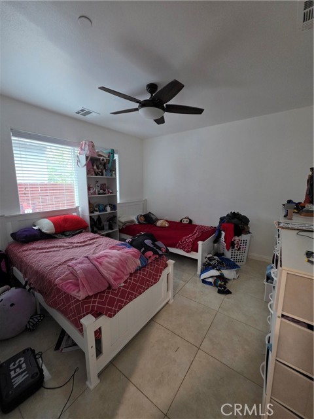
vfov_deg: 106.2
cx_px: 157
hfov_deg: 89.9
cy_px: 210
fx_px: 157
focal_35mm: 13
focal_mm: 2.2
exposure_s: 1/60
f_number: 1.9
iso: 640
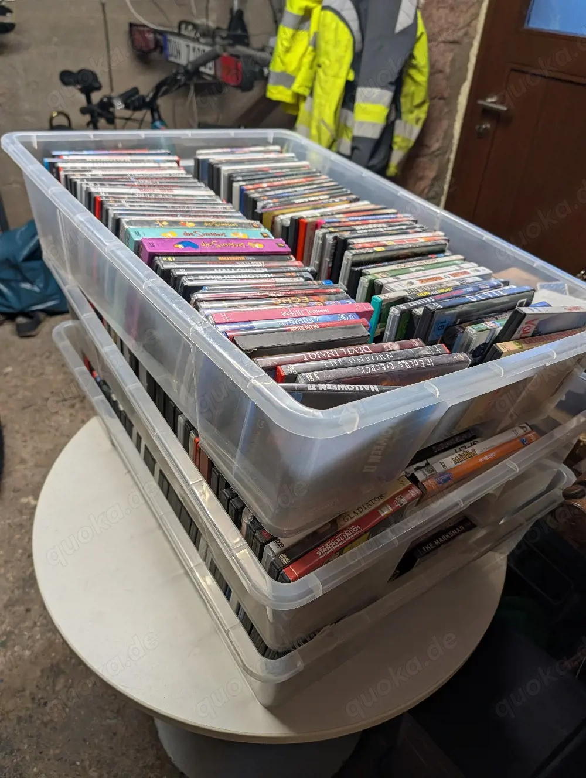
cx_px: 293
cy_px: 389
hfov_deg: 56.9
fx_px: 540
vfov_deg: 71.5
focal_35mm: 24
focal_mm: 6.9
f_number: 1.68
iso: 43
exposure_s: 1/100
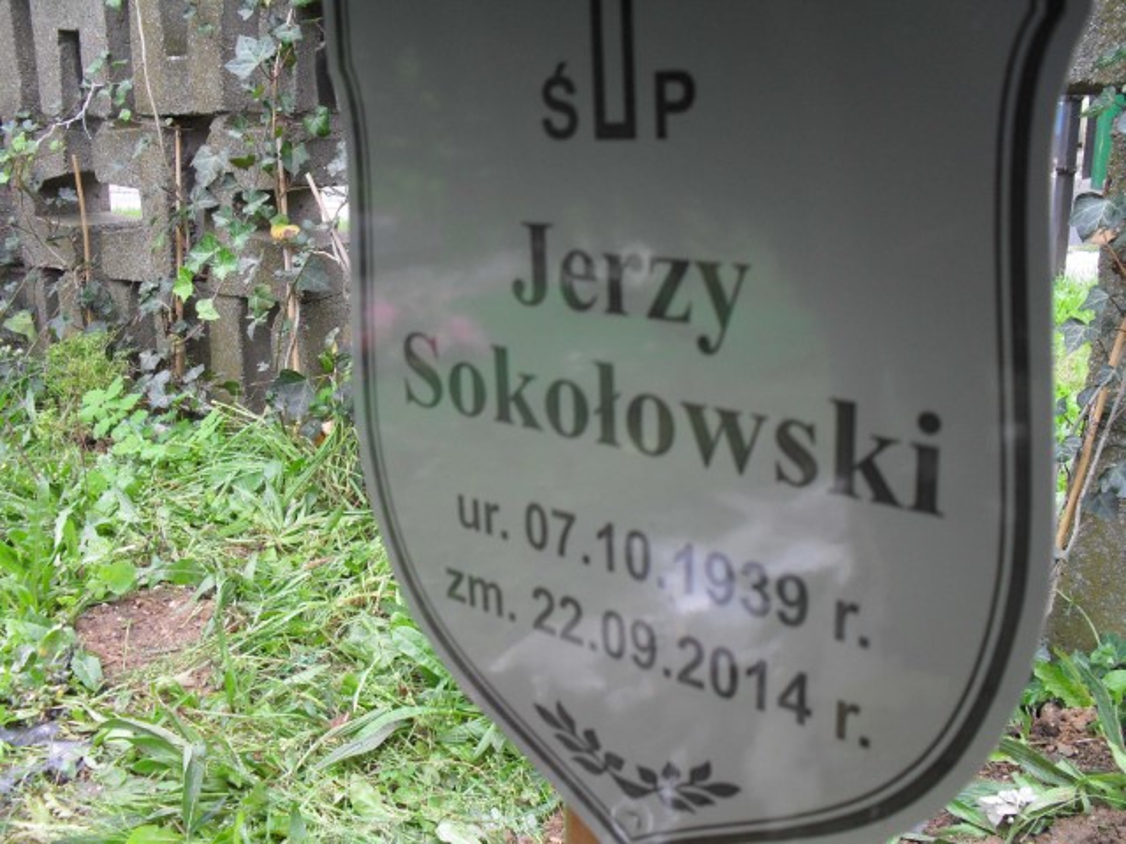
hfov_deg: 52.6
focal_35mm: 35
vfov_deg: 40.7
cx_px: 563
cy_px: 422
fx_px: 1138
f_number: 3.2
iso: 100
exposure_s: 1/45
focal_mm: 6.3
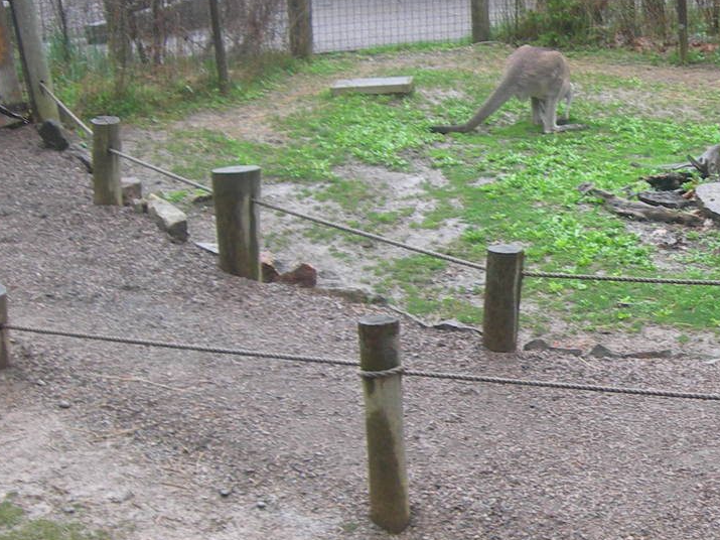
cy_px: 342
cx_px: 747
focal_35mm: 85
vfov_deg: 17.3
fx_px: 1768
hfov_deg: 22.0
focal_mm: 7.8
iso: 50
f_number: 2.8
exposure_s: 1/34
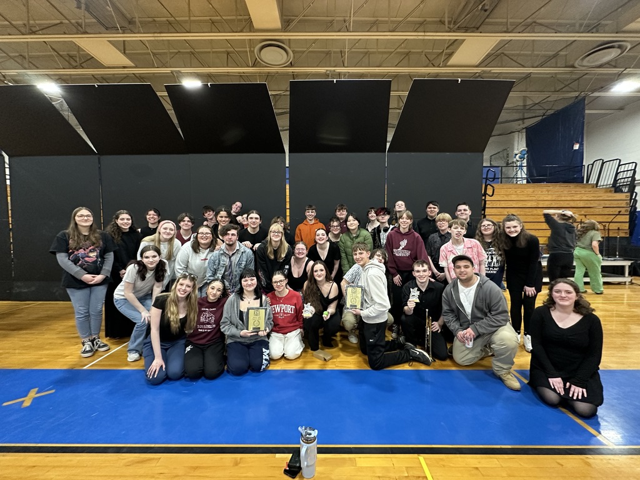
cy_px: 240
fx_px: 259
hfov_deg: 102.1
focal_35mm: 14
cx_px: 320
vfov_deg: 85.7
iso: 400
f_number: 2.2
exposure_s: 1/60
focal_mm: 2.22
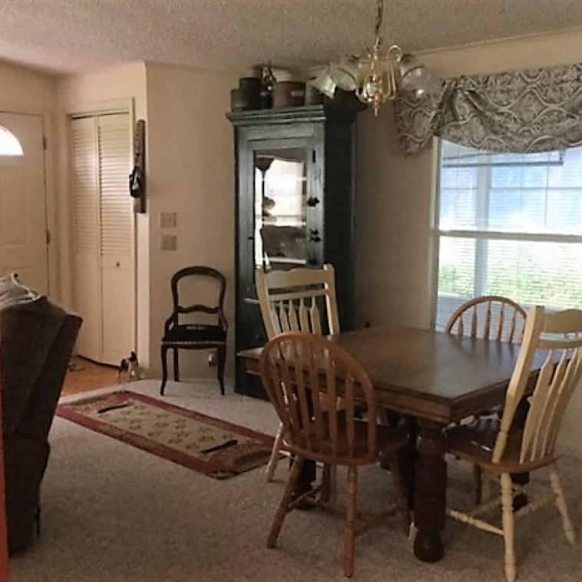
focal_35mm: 37
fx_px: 704
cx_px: 319
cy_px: 292
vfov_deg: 44.9
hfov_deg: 44.9
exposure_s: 1/20
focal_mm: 3.3
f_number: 2.4
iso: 200
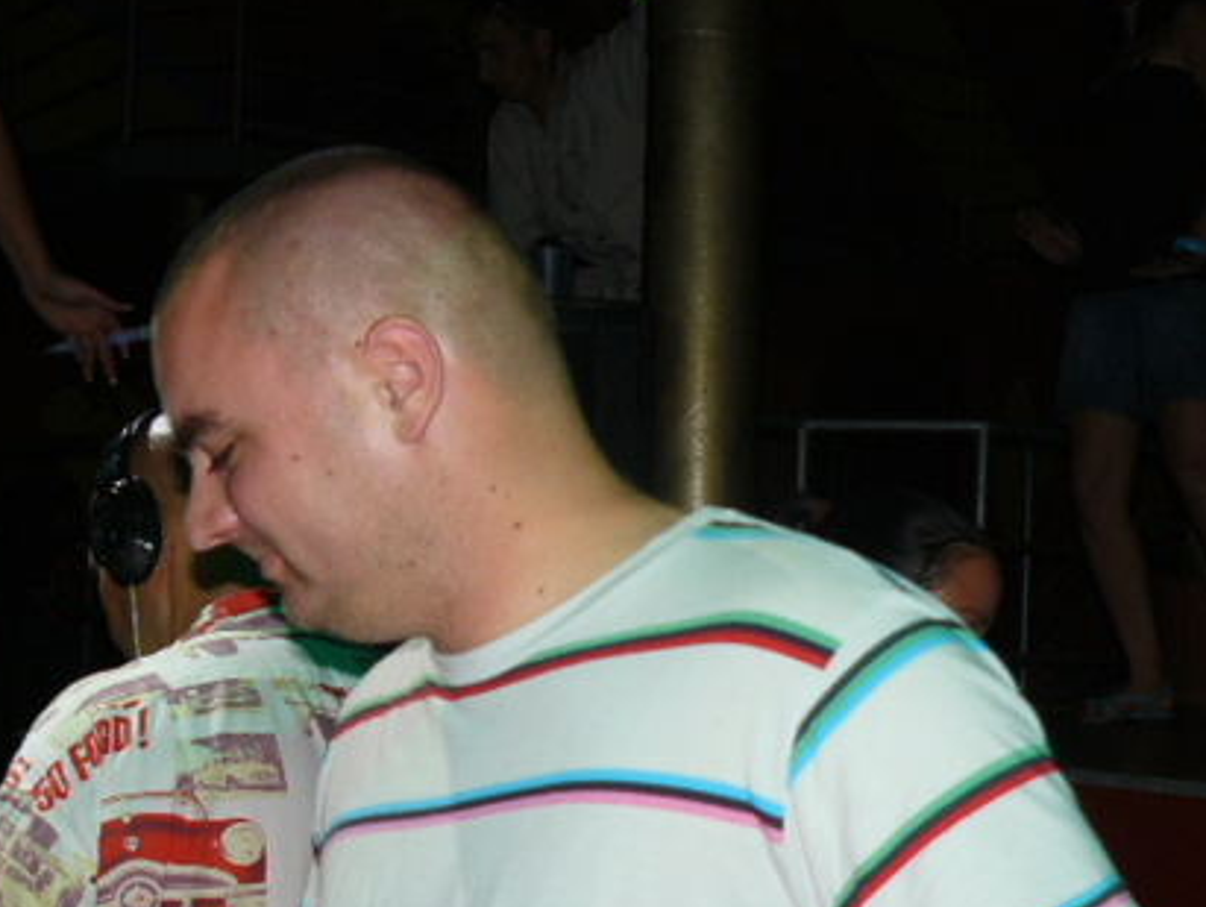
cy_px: 640
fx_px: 1953
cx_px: 801
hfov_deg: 34.0
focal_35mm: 56
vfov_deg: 25.9
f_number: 2.8
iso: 100
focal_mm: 6
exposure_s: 1/30
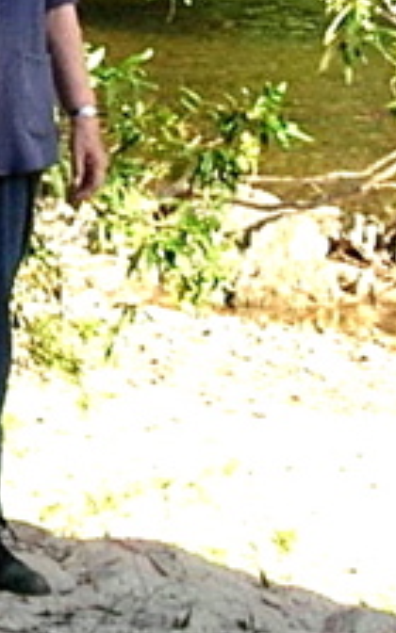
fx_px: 1882
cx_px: 560
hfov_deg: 11.6
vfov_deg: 18.7
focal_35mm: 109
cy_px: 23
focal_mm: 6
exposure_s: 1/162
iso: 50
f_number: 2.7
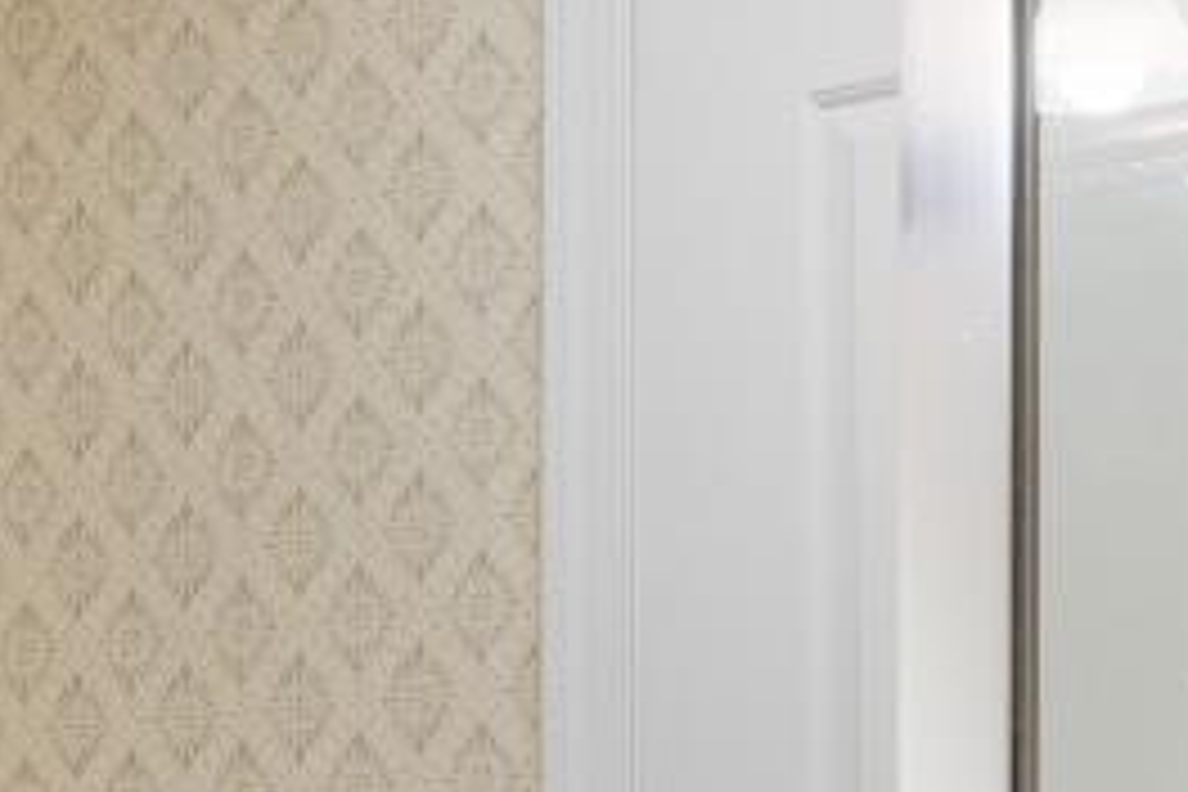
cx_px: 324
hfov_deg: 22.0
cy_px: 1116
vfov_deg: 14.1
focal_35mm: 92
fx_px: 3036
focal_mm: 10
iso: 100
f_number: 4.5
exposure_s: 1/1.25
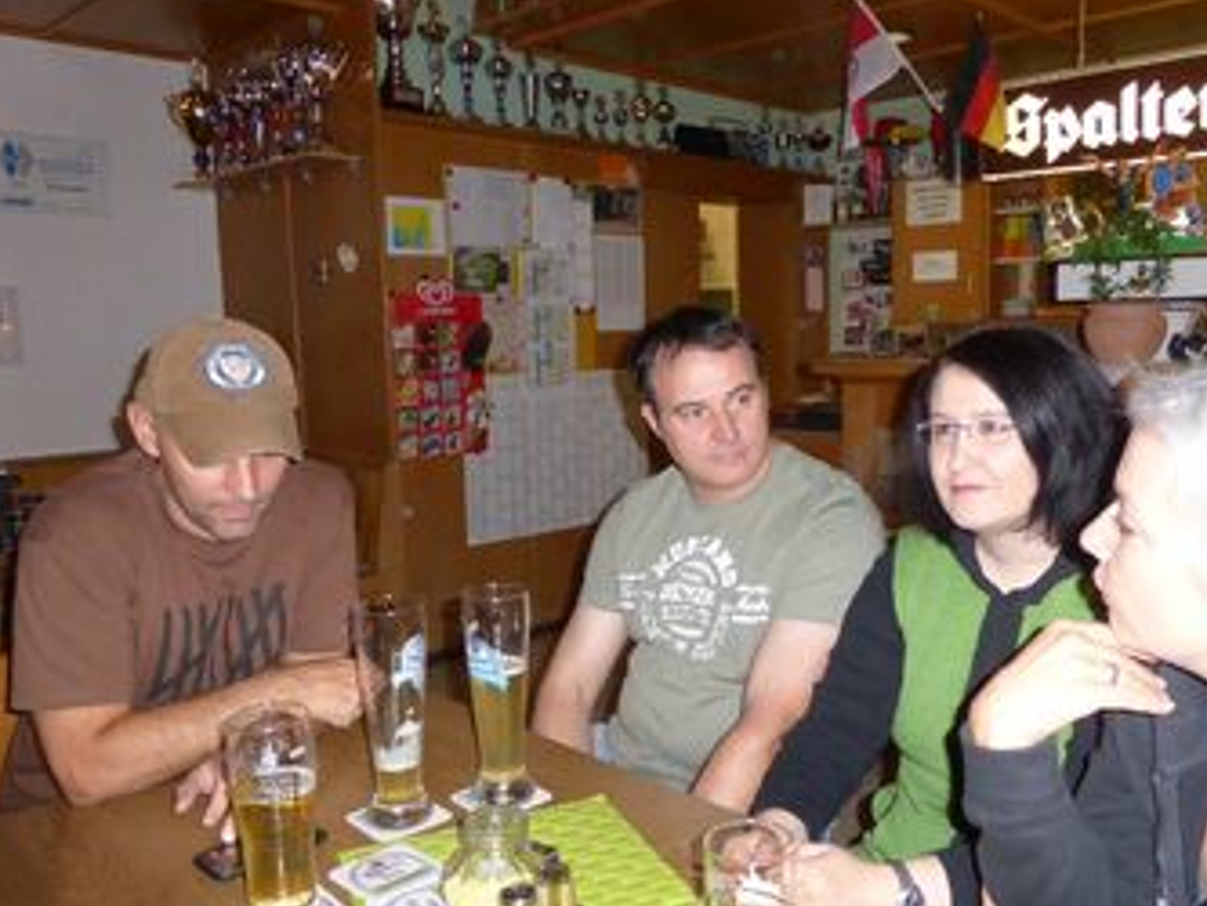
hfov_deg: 59.7
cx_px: 685
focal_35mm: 30
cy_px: 467
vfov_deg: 46.8
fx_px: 1046
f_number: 3.3
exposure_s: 1/60
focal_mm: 4.3
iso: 500
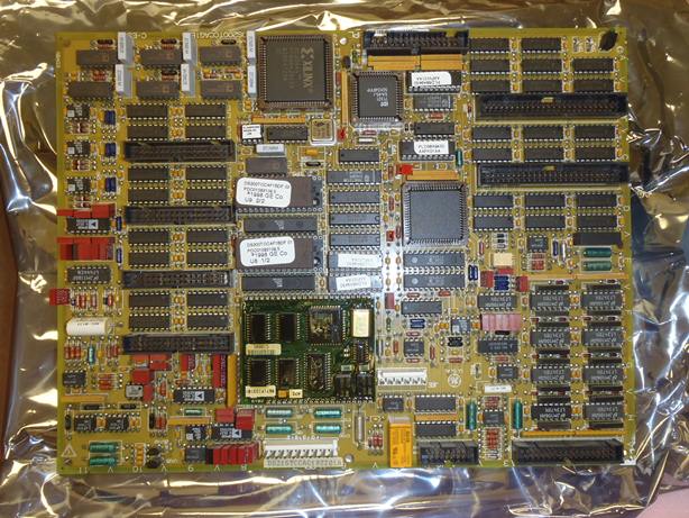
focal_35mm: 28
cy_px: 259
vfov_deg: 49.8
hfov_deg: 63.4
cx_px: 344
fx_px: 558
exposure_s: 1/30
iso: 100
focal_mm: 5
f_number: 3.9
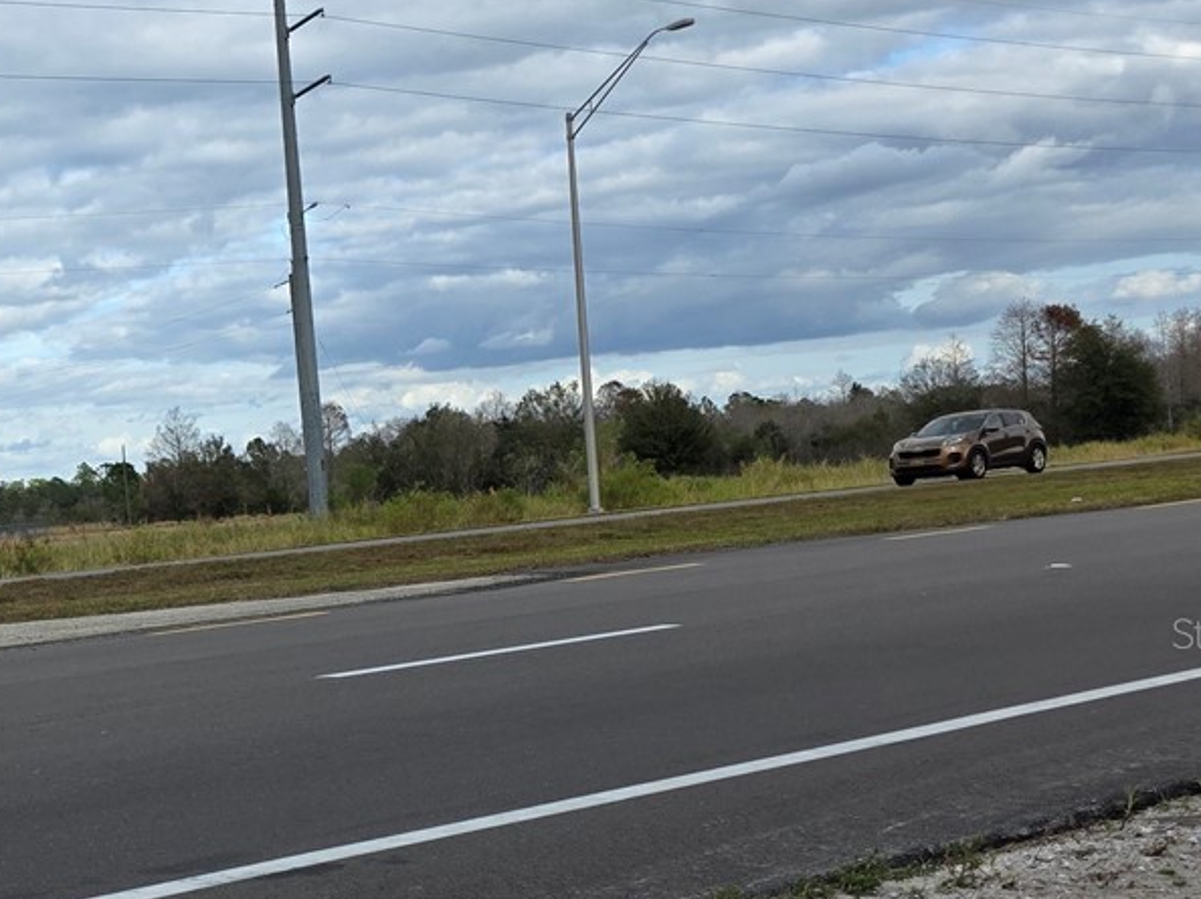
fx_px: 2150
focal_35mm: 62
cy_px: 632
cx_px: -255
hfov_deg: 27.3
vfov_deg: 23.5
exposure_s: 1/4889
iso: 80
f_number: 1.7
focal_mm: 6.3
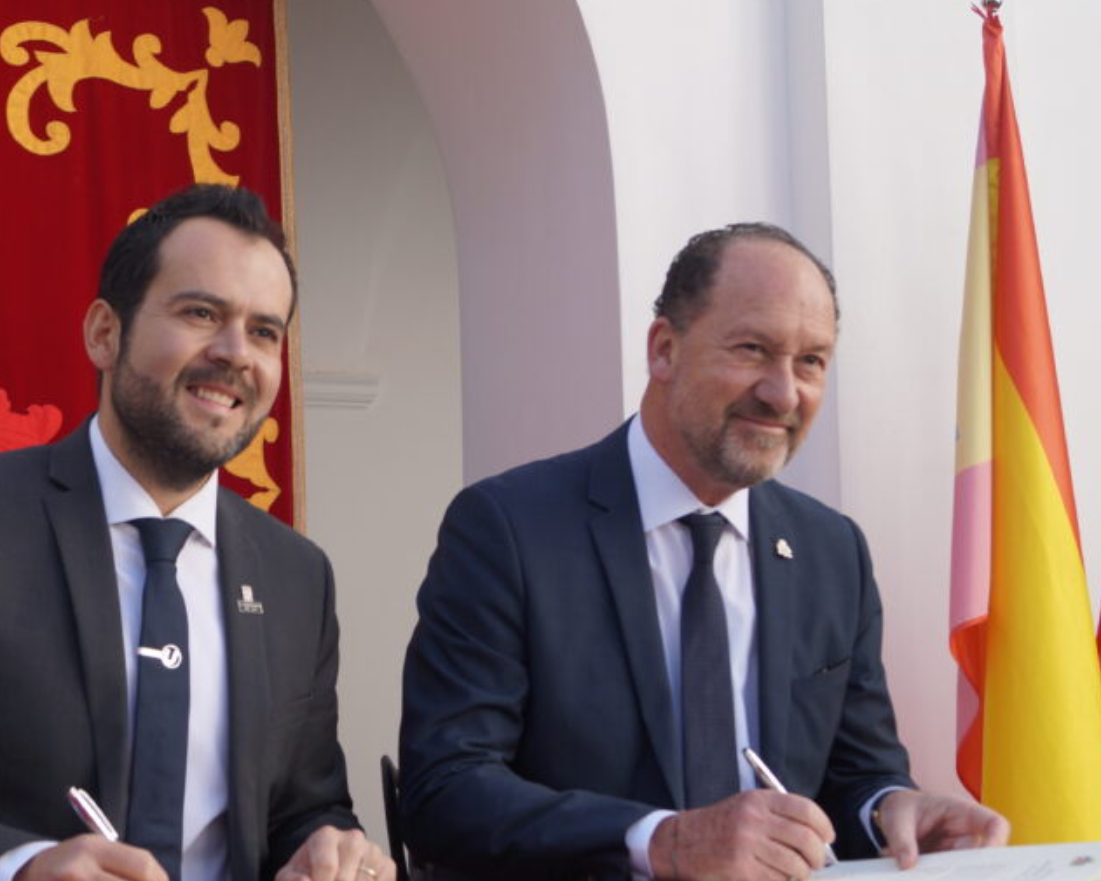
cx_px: 270
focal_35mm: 61
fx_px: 1988
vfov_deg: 24.9
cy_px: 552
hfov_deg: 30.4
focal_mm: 24
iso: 100
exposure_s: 1/200
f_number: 4
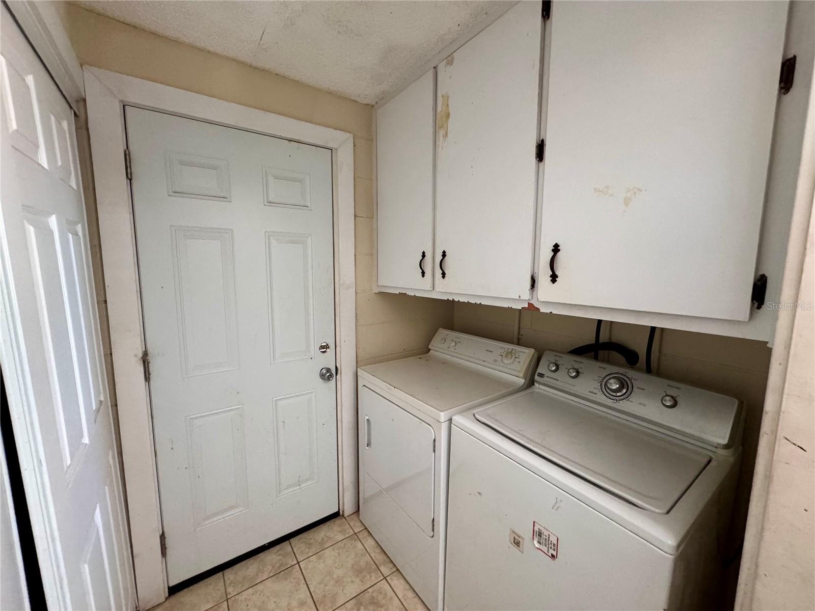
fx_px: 330
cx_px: 408
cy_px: 306
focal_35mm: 14
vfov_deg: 85.7
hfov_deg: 102.1
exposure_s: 1/60
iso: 800
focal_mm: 2.22
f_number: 2.2
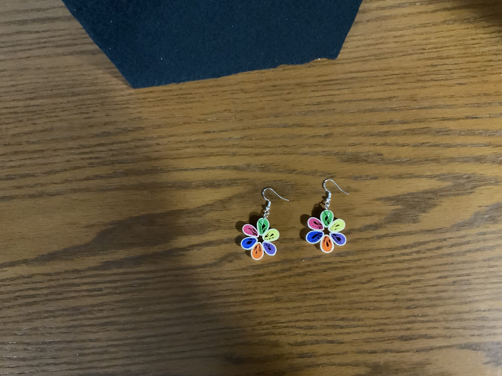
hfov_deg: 61.7
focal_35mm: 29
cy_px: 188
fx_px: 421
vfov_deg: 48.2
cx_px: 251
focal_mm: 3
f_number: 1.8
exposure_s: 1/20
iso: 500
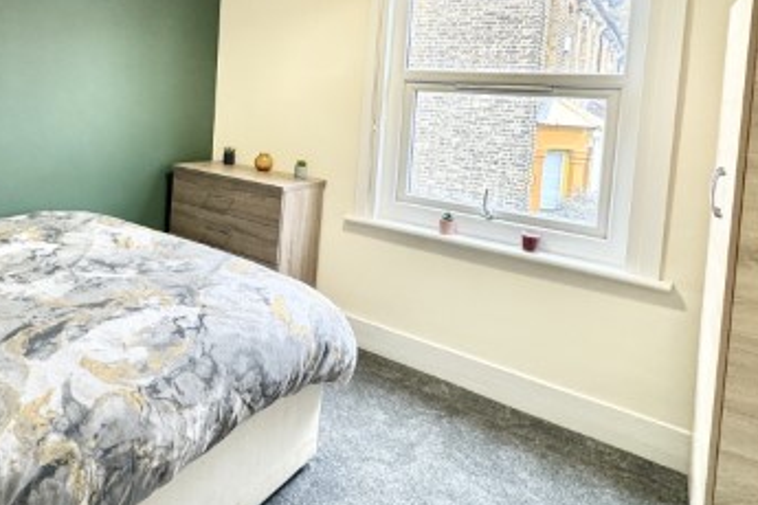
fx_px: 568
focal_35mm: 27
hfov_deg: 62.2
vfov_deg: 45.9
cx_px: 160
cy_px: 114
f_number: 2.2
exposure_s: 1/50
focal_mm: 2.22
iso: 320
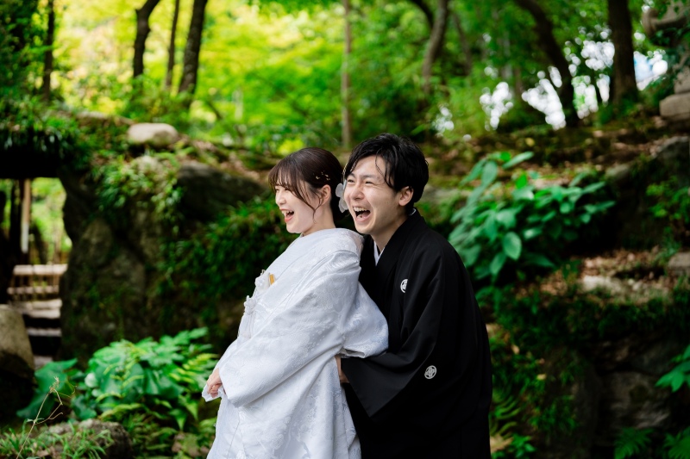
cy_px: 230
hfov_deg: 39.6
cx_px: 345
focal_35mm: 50
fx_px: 958
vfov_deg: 27.0
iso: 160
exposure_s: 1/1600
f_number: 1.8
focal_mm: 50
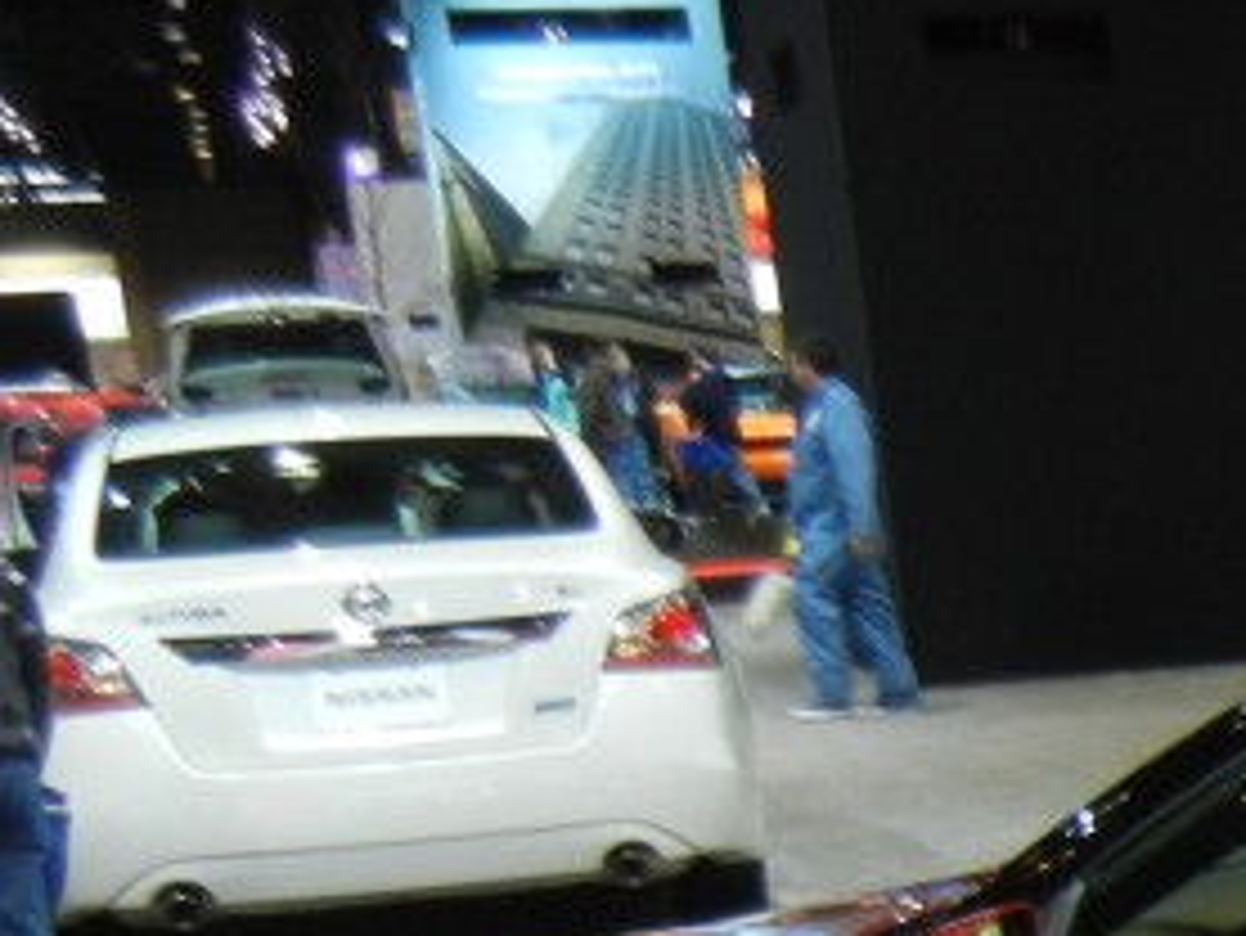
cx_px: 2083
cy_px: 1346
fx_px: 3997
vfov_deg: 12.7
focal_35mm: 111
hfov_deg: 15.7
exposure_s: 1/60
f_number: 3.5
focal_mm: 5.4
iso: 364
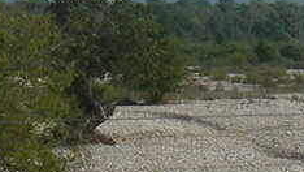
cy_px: 117
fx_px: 1823
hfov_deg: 9.3
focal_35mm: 226
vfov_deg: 5.4
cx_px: 424
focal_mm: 6.3
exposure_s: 1/237
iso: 50
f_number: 6.8
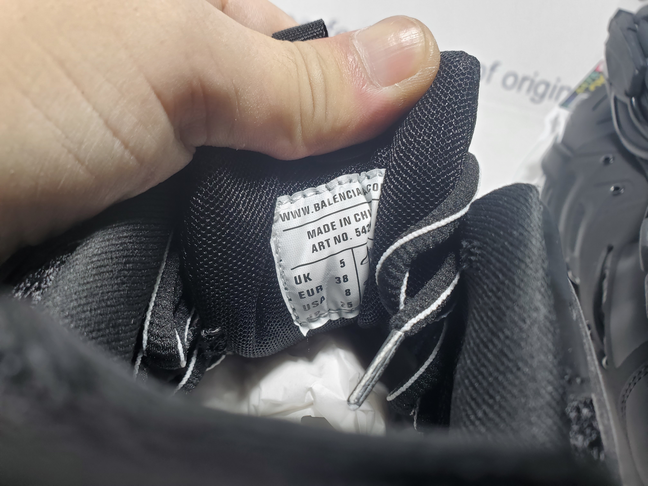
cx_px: 324
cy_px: 243
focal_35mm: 26
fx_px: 487
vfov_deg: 53.1
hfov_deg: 67.3
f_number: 2.4
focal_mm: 4.3
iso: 50
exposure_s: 1/100
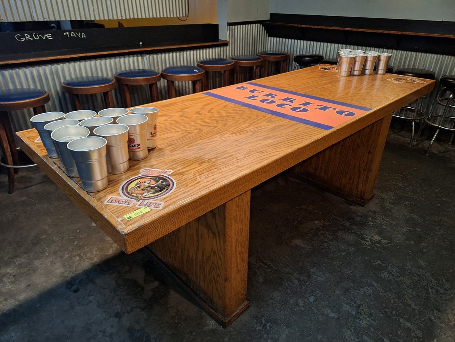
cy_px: 171
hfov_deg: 73.9
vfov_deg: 58.9
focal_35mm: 23
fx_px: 302
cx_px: 228
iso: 320
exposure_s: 1/30
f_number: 1.8
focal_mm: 5.54
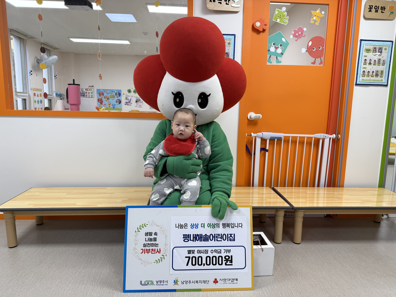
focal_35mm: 24
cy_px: 148
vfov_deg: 56.8
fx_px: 275
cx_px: 198
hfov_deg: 71.6
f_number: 1.78
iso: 100
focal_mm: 6.76
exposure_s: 1/120
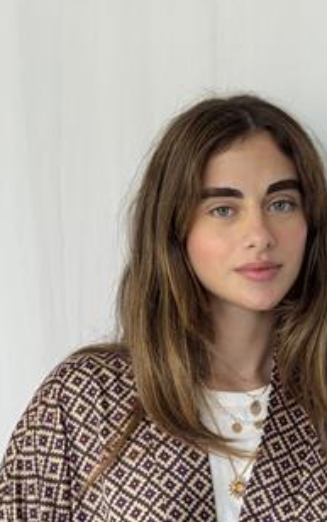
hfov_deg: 14.8
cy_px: 428
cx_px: 242
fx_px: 1252
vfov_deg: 23.2
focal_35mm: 88
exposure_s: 1/139
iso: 80
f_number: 1.78
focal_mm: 6.76
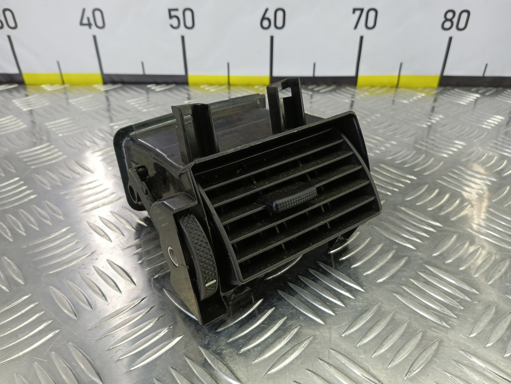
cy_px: 192
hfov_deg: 73.9
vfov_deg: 58.9
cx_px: 256
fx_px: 340
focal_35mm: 23
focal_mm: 4.11
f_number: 1.6
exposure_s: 1/50
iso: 164
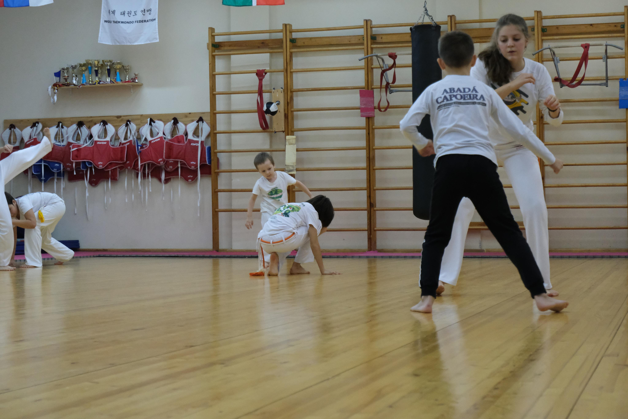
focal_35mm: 68
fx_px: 1186
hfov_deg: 29.7
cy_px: 210
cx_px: 314
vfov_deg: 20.0
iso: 6400
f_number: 5.6
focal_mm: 45
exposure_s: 1/300
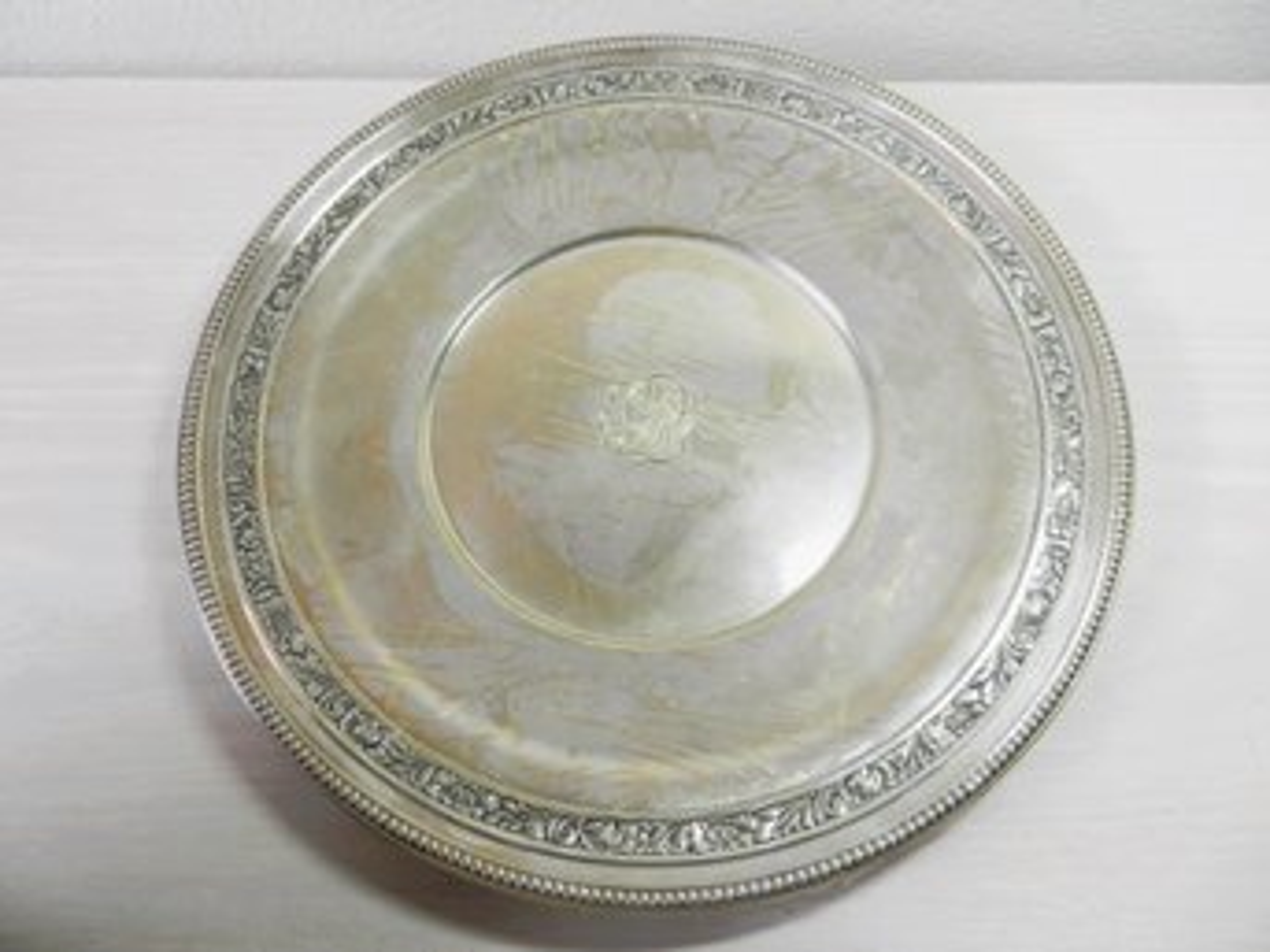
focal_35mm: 25
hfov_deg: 69.4
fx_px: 917
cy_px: 476
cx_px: 635
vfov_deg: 54.9
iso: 160
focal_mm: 4.5
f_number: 3.5
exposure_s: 1/60
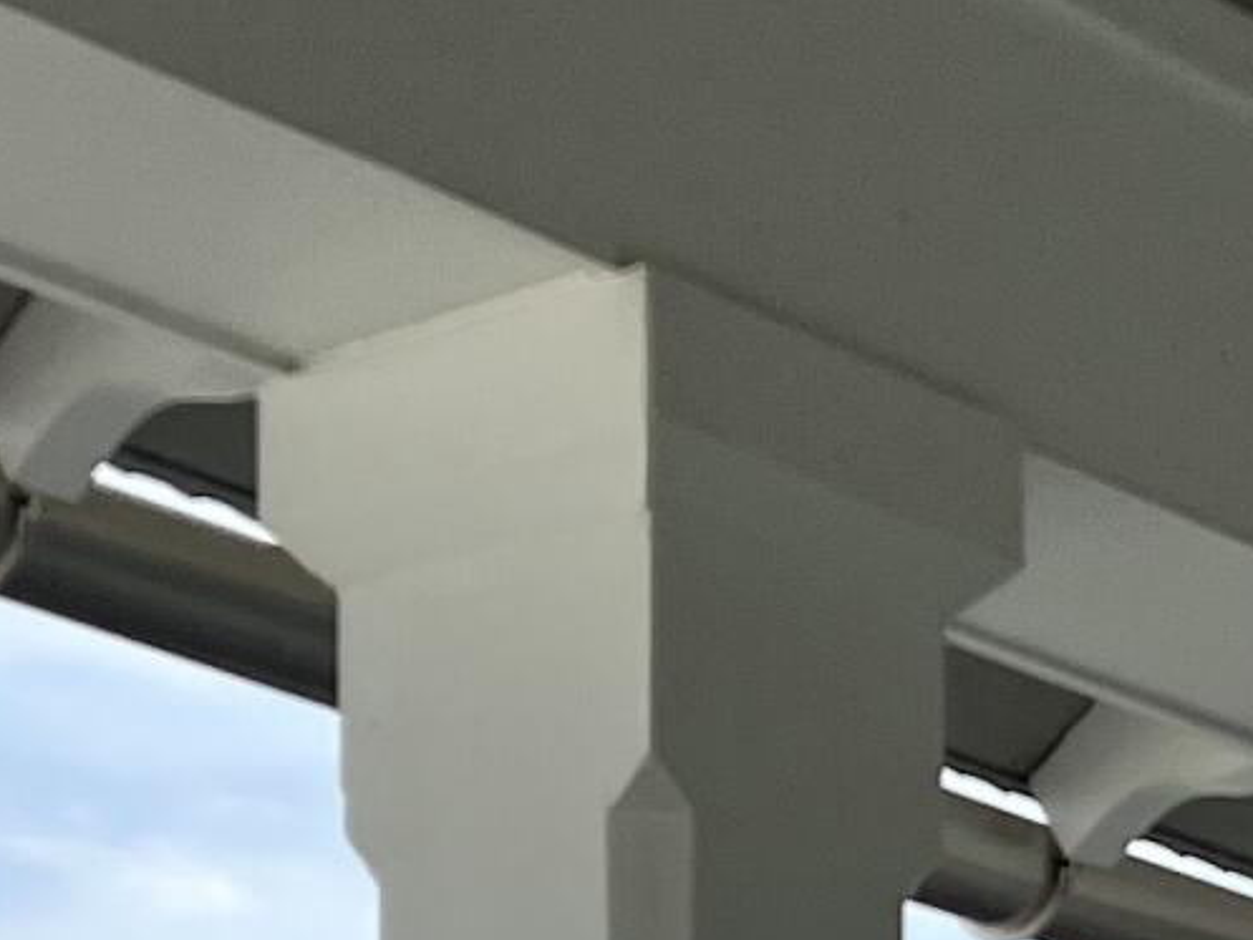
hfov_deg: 12.5
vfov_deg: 8.5
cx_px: 1069
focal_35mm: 157
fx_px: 5684
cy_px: 2351
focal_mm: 5.7
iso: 50
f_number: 1.5
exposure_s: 1/5076
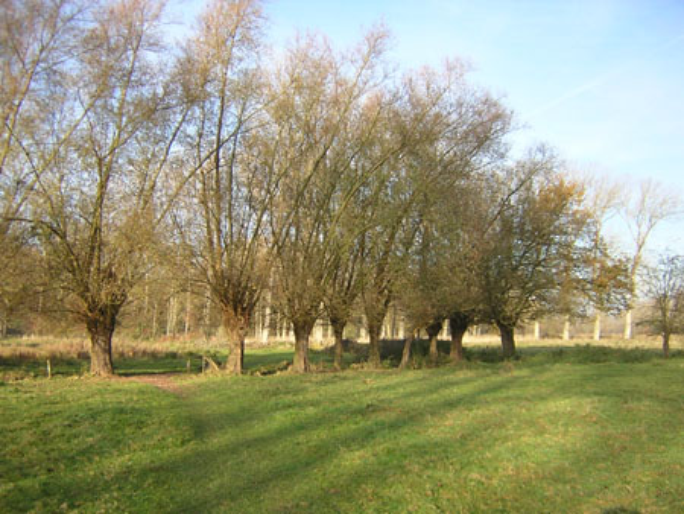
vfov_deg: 39.7
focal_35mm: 36
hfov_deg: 51.3
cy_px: 257
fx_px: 712
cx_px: 342
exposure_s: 1/296
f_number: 2.6
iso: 100
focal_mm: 4.7
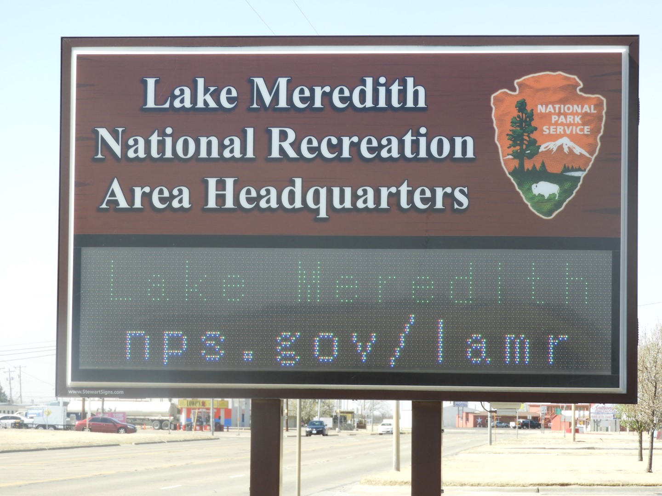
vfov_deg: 11.0
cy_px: 248
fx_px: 2582
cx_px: 331
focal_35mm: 135
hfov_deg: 14.6
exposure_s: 1/250
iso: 100
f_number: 5
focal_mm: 24.2
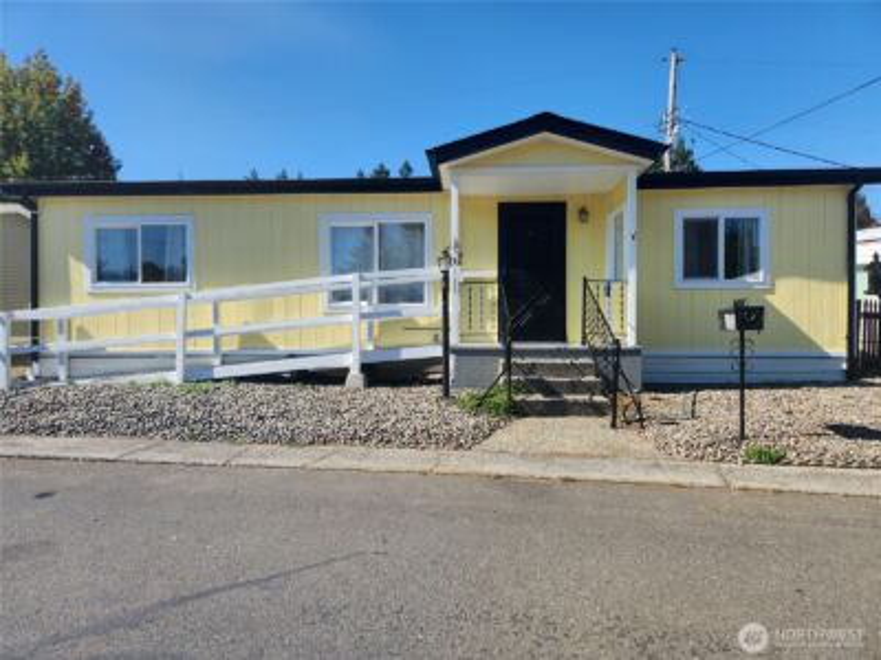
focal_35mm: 23
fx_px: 585
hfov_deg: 73.9
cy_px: 330
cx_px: 440
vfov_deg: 58.9
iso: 20
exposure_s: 1/1093
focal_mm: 5.4
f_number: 1.8
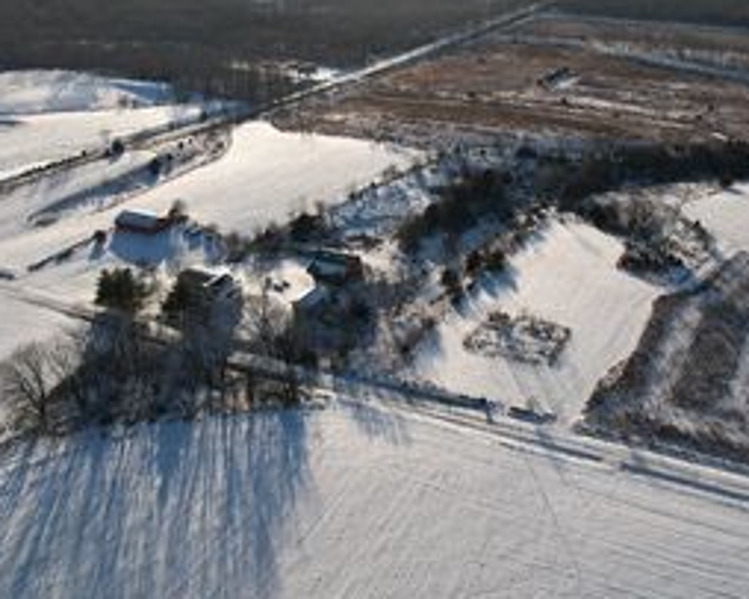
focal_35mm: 35
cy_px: 232
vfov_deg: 42.0
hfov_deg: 51.1
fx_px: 776
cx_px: 460
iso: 100
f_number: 2.8
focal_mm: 8.38
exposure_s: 1/2500
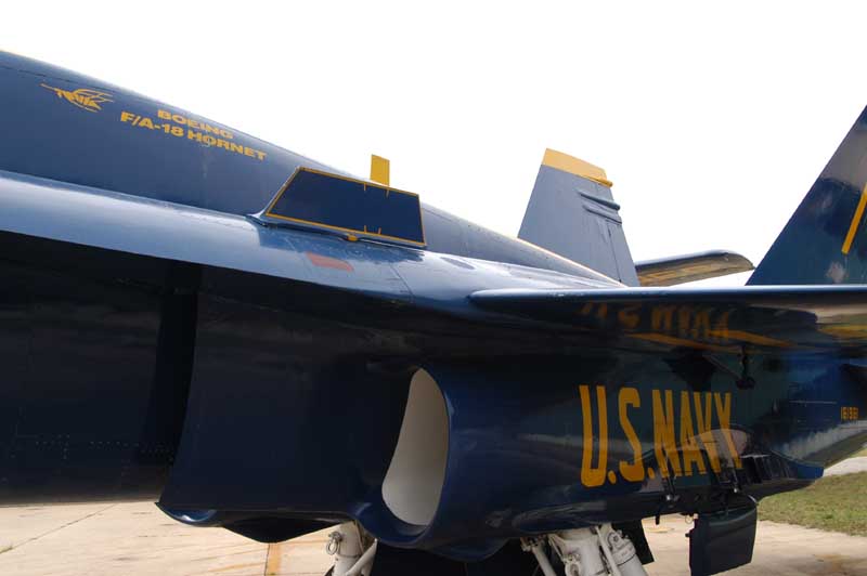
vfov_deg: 36.8
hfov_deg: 53.2
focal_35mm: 36
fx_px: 866
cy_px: 288
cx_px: 434
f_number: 7.1
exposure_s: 1/200
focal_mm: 24
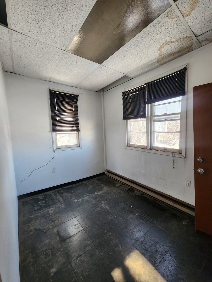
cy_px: 141
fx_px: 106
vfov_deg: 106.2
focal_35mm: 13
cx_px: 106
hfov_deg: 89.9
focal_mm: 2.2
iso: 125
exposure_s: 1/60
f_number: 2.2
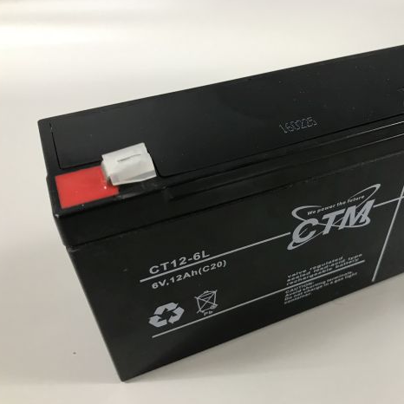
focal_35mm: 34
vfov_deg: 48.5
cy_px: 204
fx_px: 449
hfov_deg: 48.0
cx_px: 251
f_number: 1.8
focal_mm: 3.99
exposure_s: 1/17
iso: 50
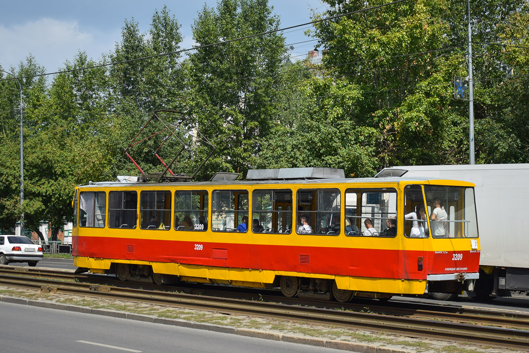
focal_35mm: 51
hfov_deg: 38.9
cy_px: 176
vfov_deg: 26.5
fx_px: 749
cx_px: 264
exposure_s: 1/1000
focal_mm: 34
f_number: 4.5
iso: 100
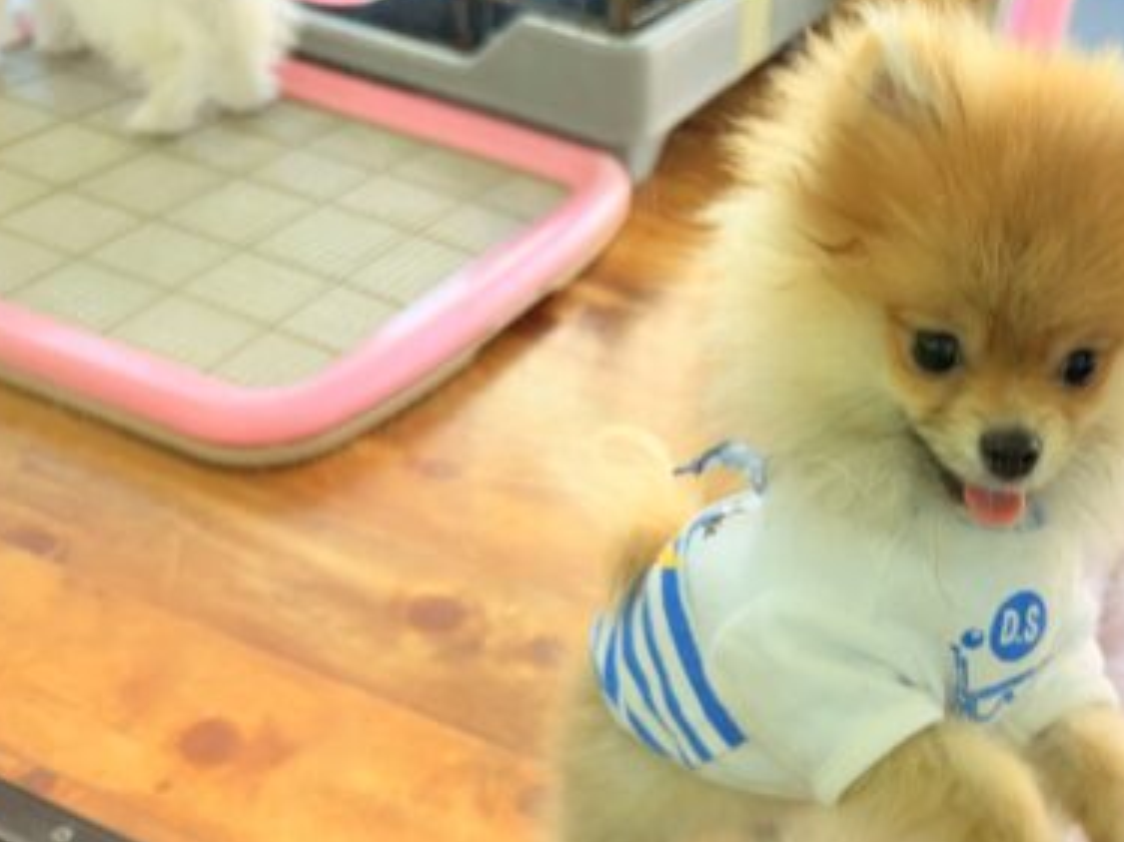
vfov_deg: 34.7
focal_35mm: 41
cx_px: 821
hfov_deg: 44.5
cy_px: 578
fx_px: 1331
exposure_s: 1/189
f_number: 1.78
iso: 64
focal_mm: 6.76
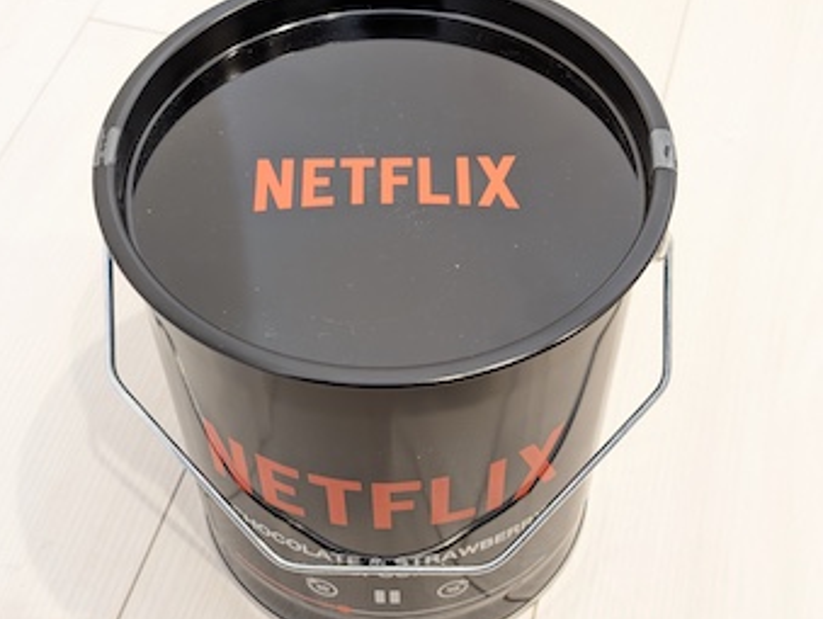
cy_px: 314
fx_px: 1238
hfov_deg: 36.8
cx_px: 408
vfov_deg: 28.1
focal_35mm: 52
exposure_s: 1/47.1
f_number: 1.68
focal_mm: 6.9
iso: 537
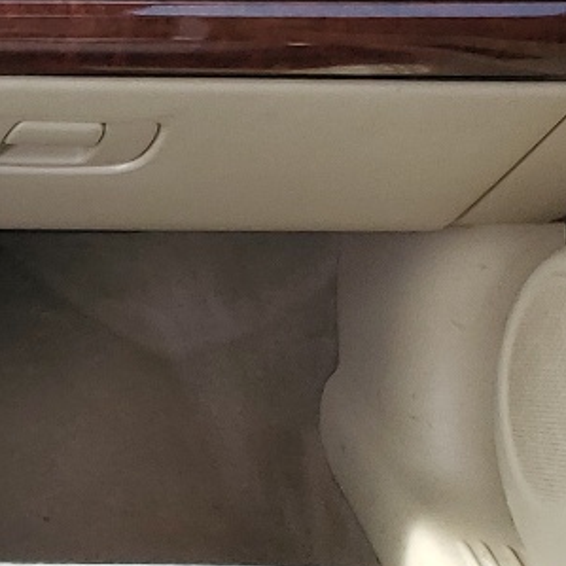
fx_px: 2275
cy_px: 547
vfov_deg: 14.0
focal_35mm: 123
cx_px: -655
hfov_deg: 12.2
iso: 50
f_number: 1.5
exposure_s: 1/213
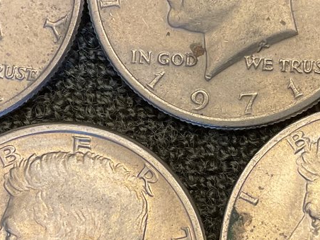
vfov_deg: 15.2
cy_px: 129
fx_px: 897
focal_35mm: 97
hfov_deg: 20.1
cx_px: 225
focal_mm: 3
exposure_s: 1/50
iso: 80
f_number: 1.8
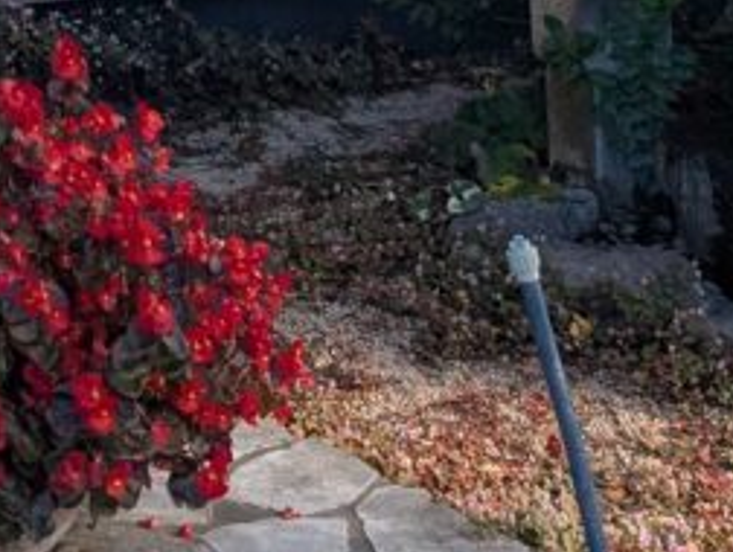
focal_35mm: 122
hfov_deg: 15.4
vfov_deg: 10.7
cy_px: -694
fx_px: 2588
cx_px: -198
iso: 21
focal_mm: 6.9
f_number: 1.68
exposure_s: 1/435
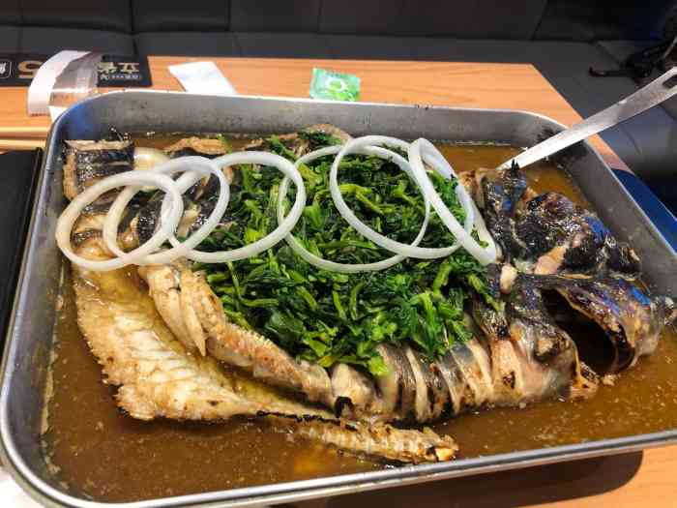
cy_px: 254
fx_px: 548
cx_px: 338
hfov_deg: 63.4
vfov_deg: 49.7
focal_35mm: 28
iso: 40
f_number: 1.8
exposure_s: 1/33
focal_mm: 3.99
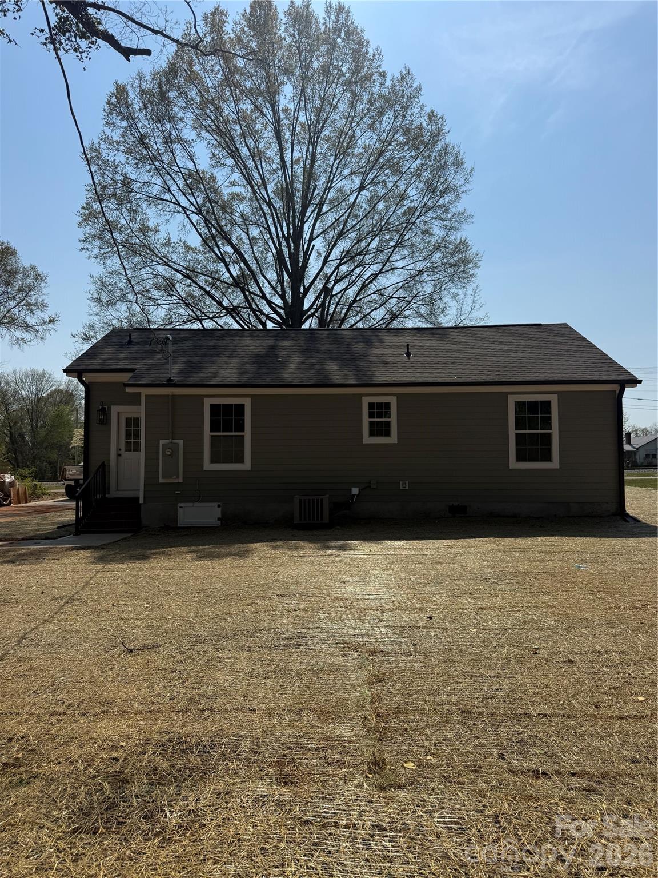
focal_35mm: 24
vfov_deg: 71.6
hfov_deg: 56.8
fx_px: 608
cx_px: 329
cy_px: 439
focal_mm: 6.76
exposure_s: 1/10309
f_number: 1.78
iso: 80
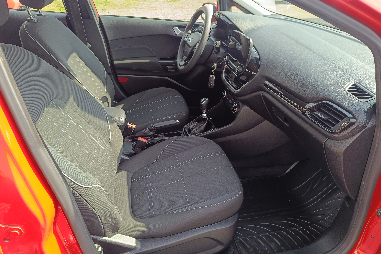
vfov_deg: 51.3
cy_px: 123
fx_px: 265
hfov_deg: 71.5
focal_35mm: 25
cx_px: 190
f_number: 1.88
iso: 51
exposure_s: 1/125
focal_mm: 5.59
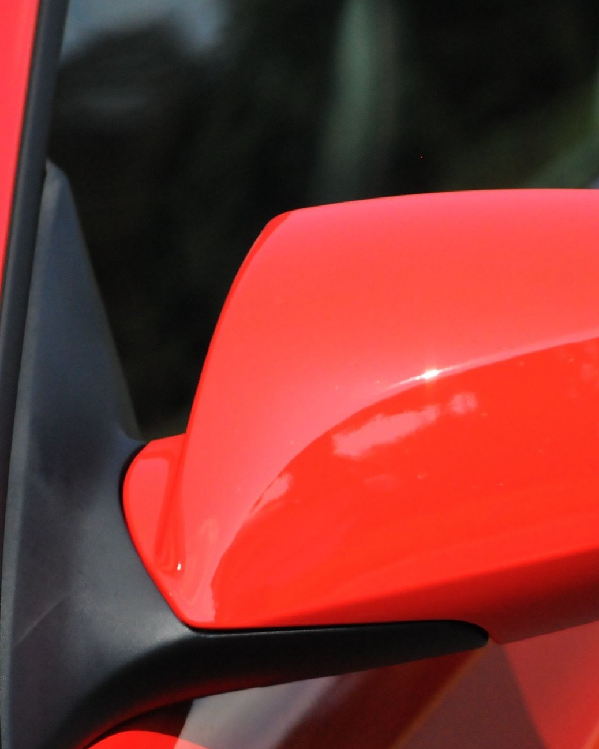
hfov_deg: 4.8
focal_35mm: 325
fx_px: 7204
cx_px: 432
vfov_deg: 6.0
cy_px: 468
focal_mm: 120
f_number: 5.6
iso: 2000
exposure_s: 1/8000
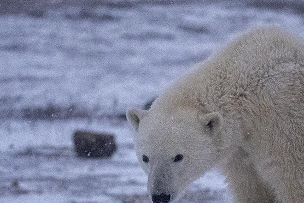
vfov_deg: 4.6
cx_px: 228
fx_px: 2533
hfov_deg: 6.9
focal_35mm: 300
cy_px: 162
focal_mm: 165
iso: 18000
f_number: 5.6
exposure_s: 1/12800
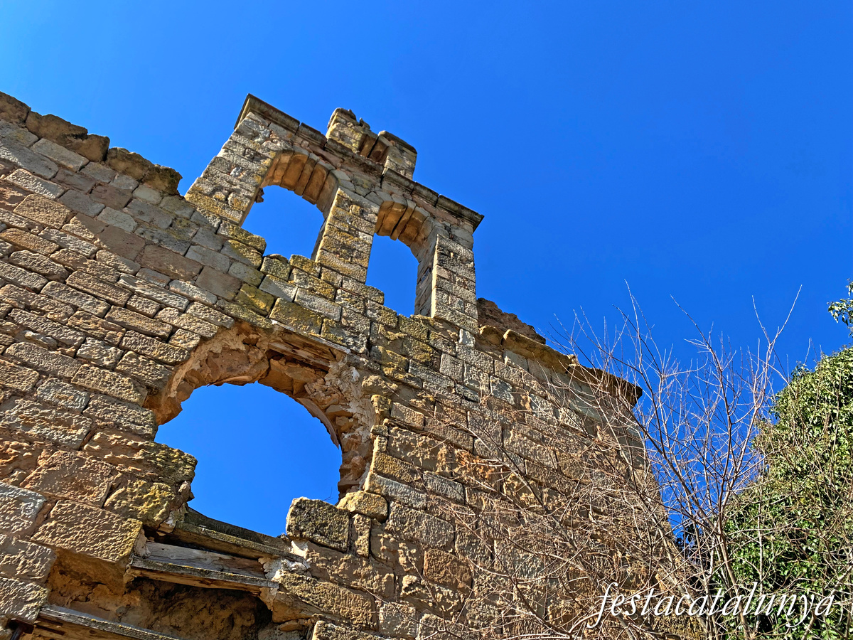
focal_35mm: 26
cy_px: 320
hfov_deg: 67.3
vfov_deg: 53.1
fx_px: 641
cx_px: 426
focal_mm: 4.25
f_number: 1.8
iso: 25
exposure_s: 1/894
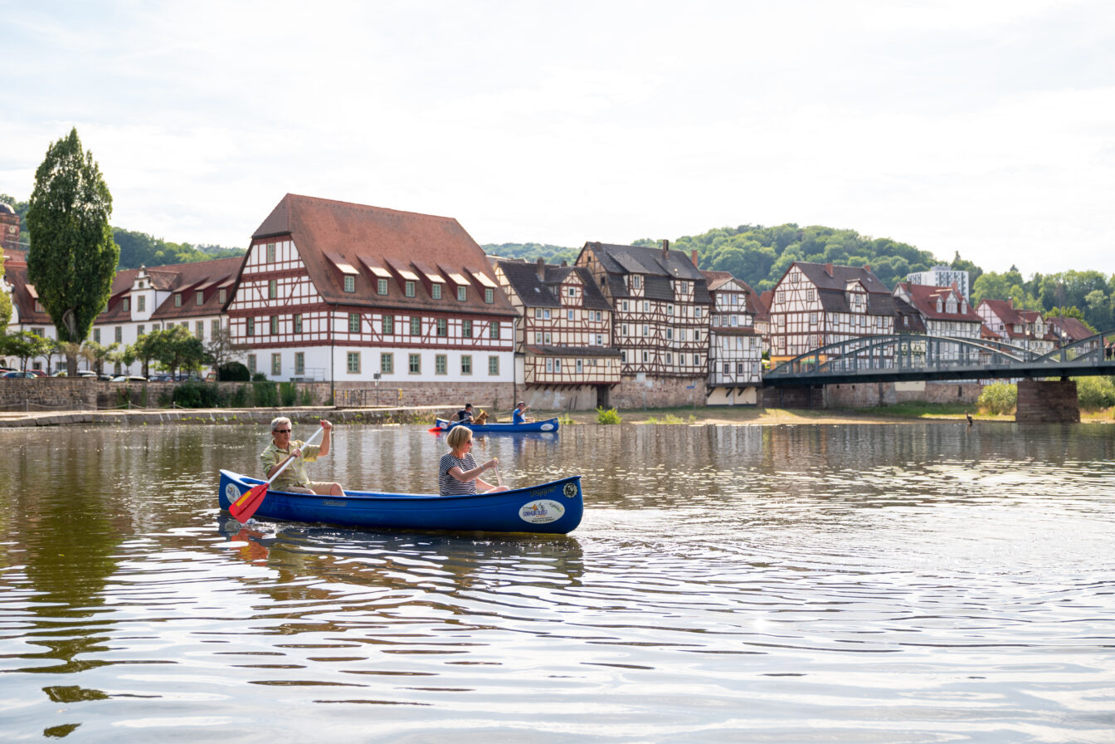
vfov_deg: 35.1
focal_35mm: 38
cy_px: 372
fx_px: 1177
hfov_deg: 50.7
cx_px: 558
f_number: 3.3
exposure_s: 1/800
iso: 125
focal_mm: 38
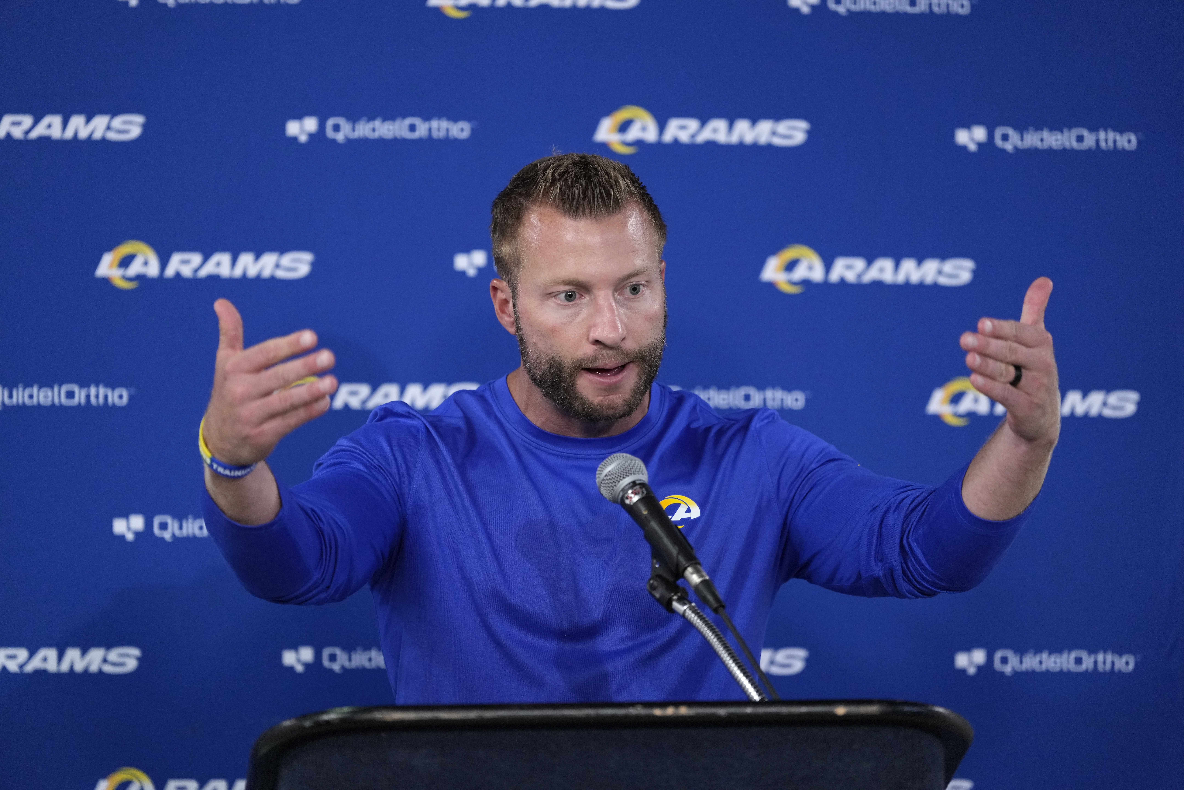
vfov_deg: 8.1
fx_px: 5591
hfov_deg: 12.1
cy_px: 395
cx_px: 592
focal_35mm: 170
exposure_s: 1/320
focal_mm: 170
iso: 2500
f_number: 2.8
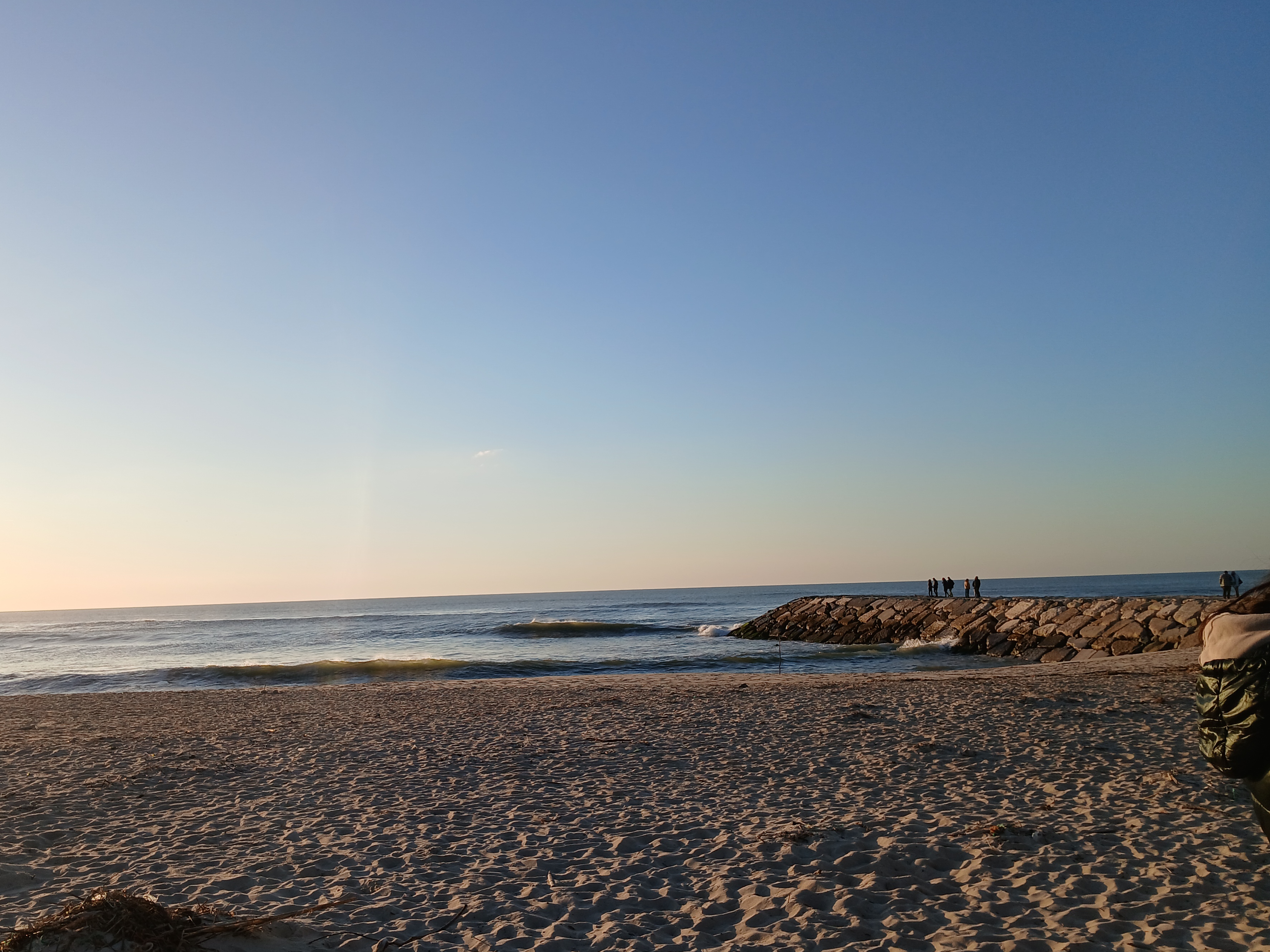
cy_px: 508
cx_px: 560
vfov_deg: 46.8
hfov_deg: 59.8
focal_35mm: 30
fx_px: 1101
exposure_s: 1/654
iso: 20
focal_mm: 3.98
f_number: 1.8
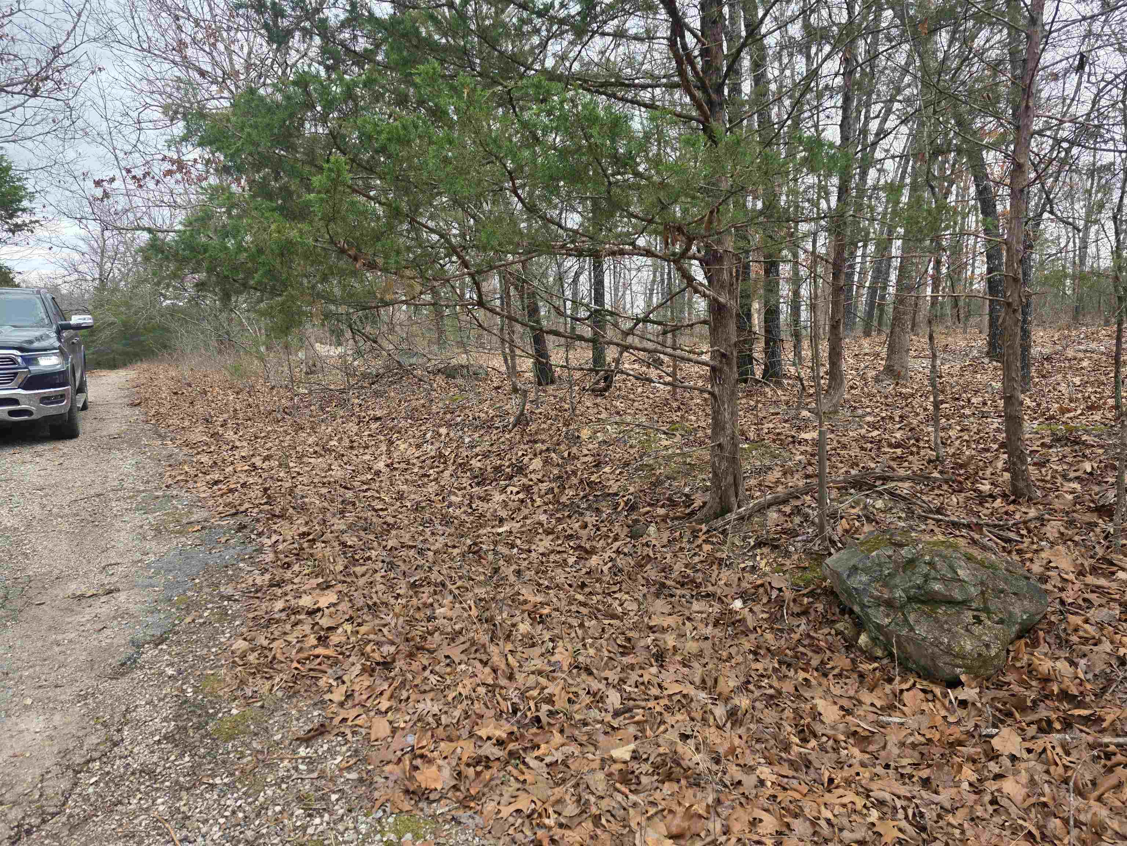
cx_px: 564
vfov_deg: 58.9
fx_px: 749
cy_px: 423
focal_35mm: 23
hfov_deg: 73.9
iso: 40
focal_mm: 6.3
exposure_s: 1/180
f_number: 1.7
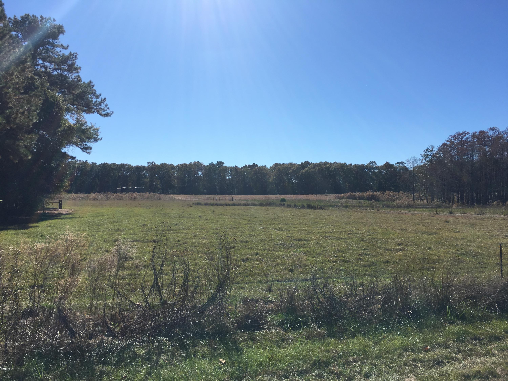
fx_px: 426
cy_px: 190
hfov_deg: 61.7
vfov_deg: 48.2
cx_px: 254
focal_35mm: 29
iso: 25
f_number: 2.2
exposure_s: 1/2331
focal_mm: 4.15
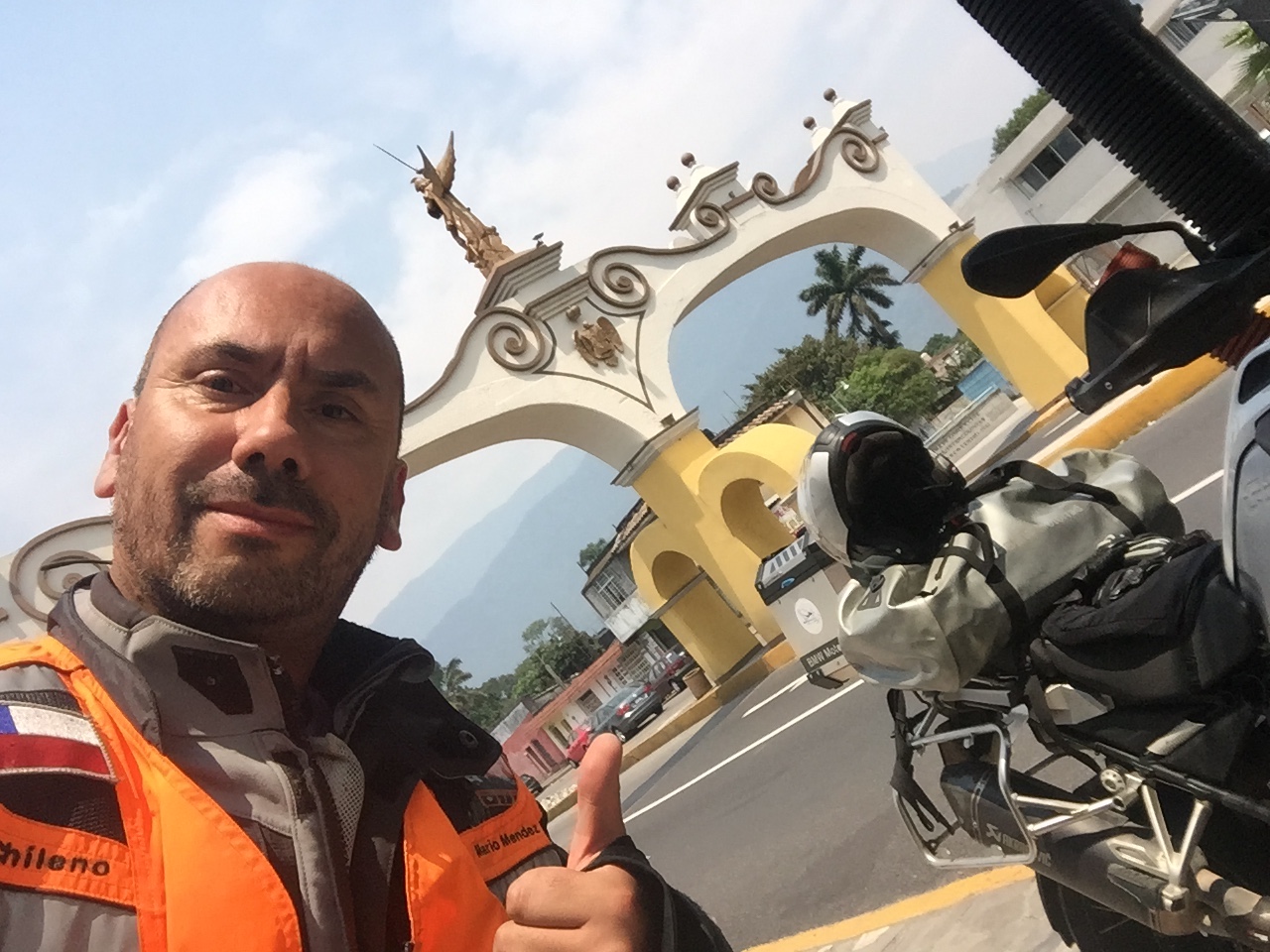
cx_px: 635
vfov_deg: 45.4
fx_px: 1137
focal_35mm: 31
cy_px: 476
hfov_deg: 58.4
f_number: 2.2
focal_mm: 2.65
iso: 32
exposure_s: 1/1873
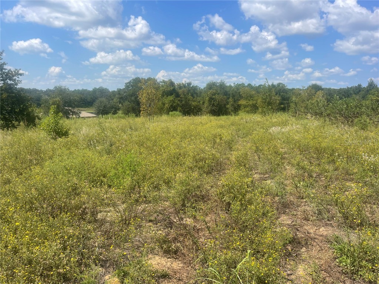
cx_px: 190
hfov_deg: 69.4
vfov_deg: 54.9
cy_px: 142
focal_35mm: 25
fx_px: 274
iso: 32
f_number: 1.6
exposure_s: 1/3559
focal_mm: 5.1
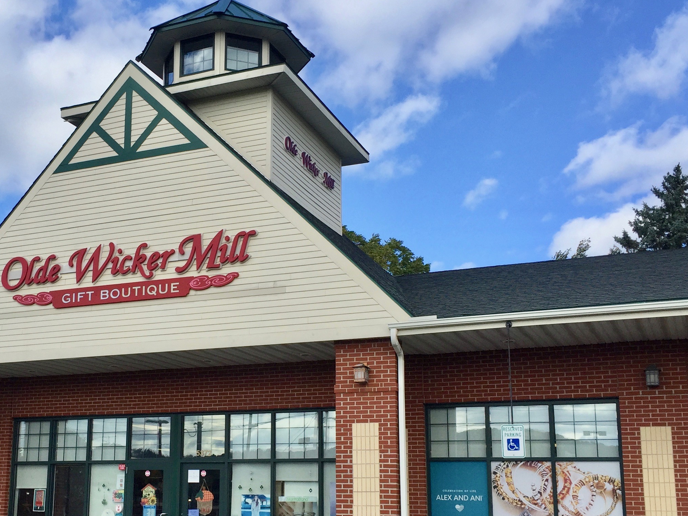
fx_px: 934
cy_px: 328
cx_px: 226
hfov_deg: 39.9
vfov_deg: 30.7
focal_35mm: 47
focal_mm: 4.15
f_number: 2.2
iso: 32
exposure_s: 1/1647
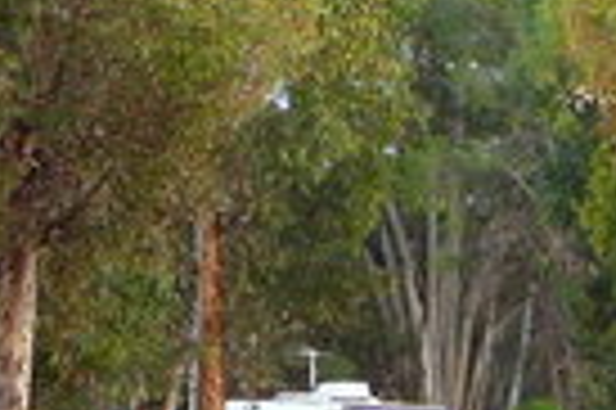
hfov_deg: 12.7
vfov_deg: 8.7
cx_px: 809
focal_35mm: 157
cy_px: 207
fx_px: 2683
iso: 80
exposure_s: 1/60
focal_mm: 6.4
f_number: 3.2
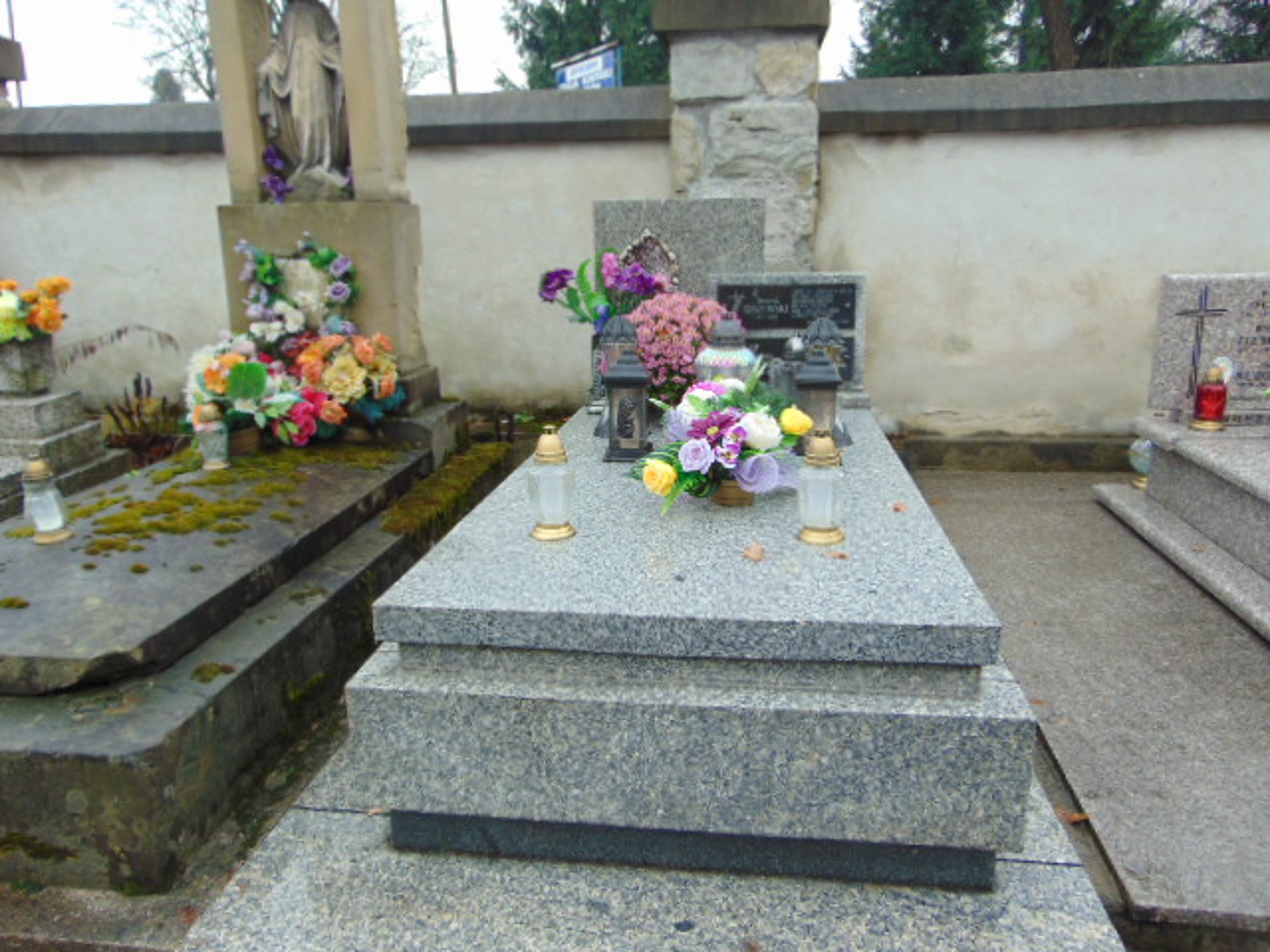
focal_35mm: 25
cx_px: 635
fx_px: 917
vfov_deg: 54.9
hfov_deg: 69.4
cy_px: 476
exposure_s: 1/60
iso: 80
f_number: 3
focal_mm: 4.5
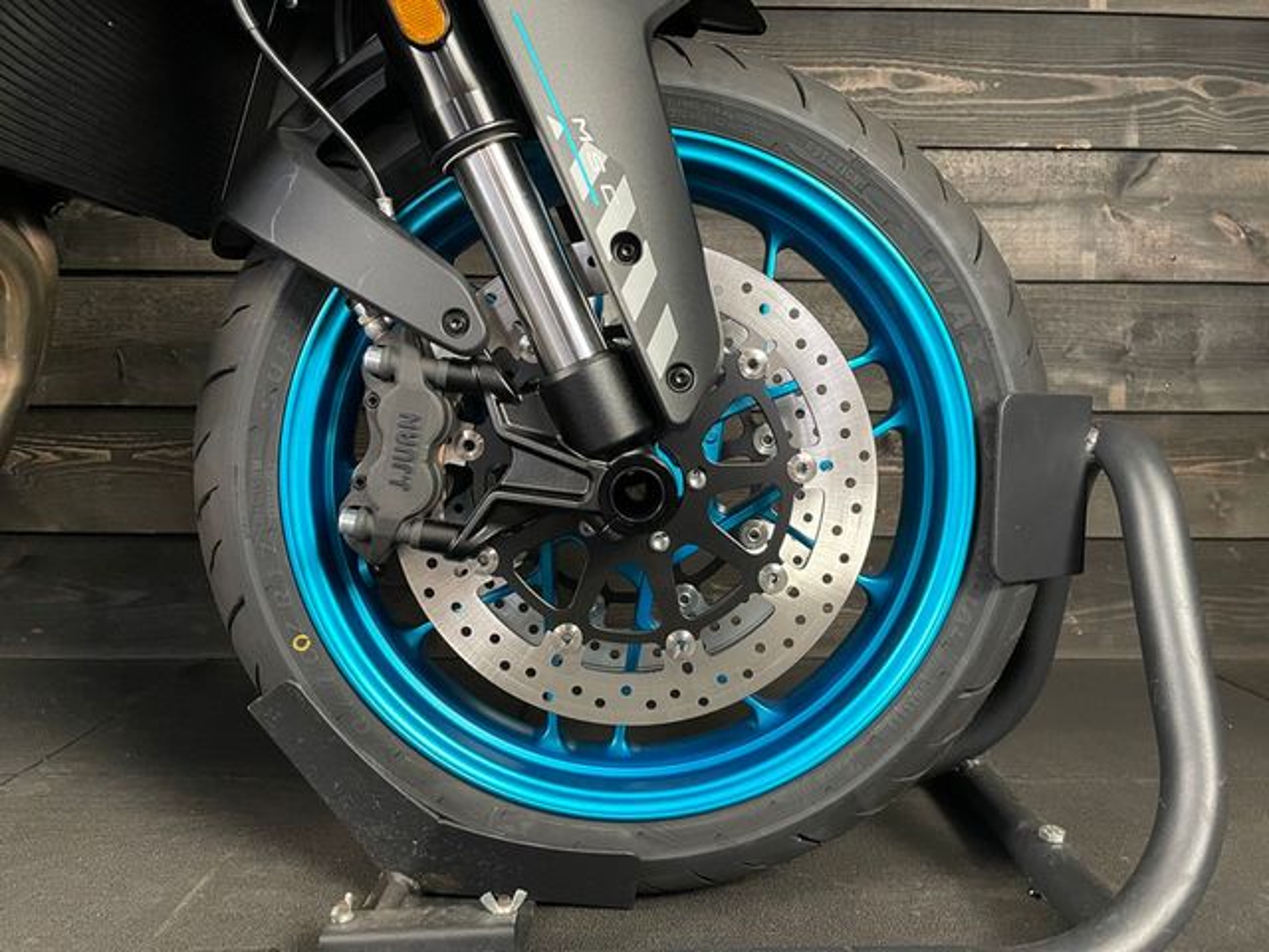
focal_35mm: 26
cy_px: 476
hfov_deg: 67.3
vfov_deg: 53.1
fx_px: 953
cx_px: 634
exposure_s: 1/33
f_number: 1.6
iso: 500
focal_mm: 4.2
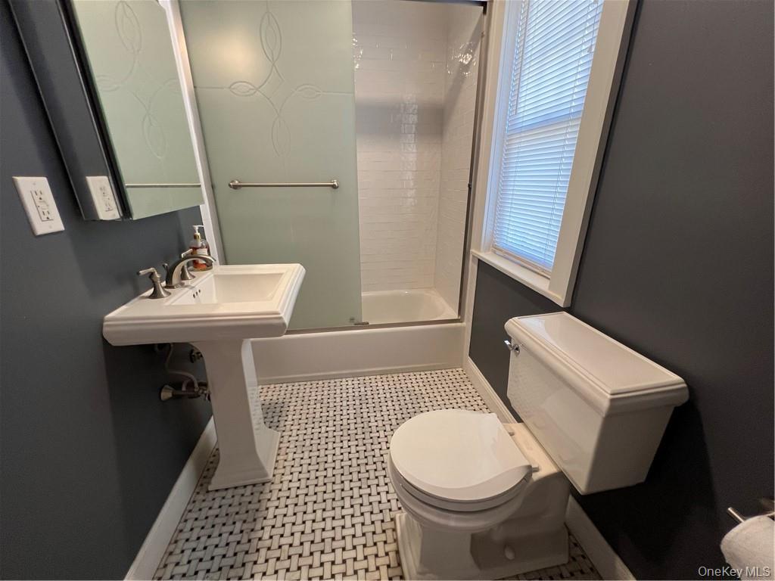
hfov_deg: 106.2
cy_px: 290
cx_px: 388
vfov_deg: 89.9
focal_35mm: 13
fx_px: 291
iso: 160
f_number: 1.8
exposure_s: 1/60
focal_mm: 1.57
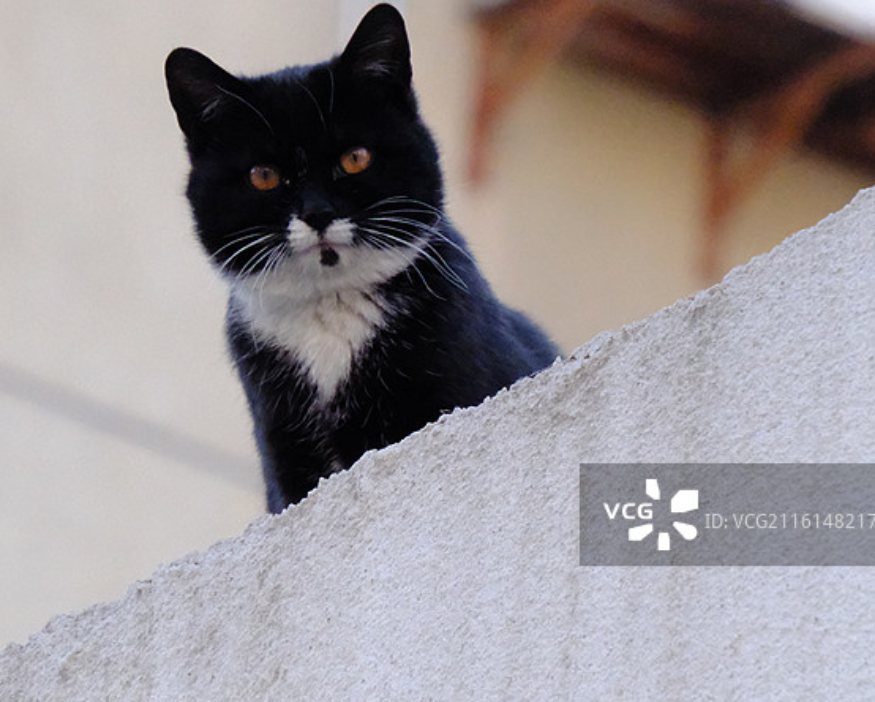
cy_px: 319
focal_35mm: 505
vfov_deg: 3.1
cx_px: 300
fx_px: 13087
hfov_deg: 3.8
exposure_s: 1/750
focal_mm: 248.6
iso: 12800
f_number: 14
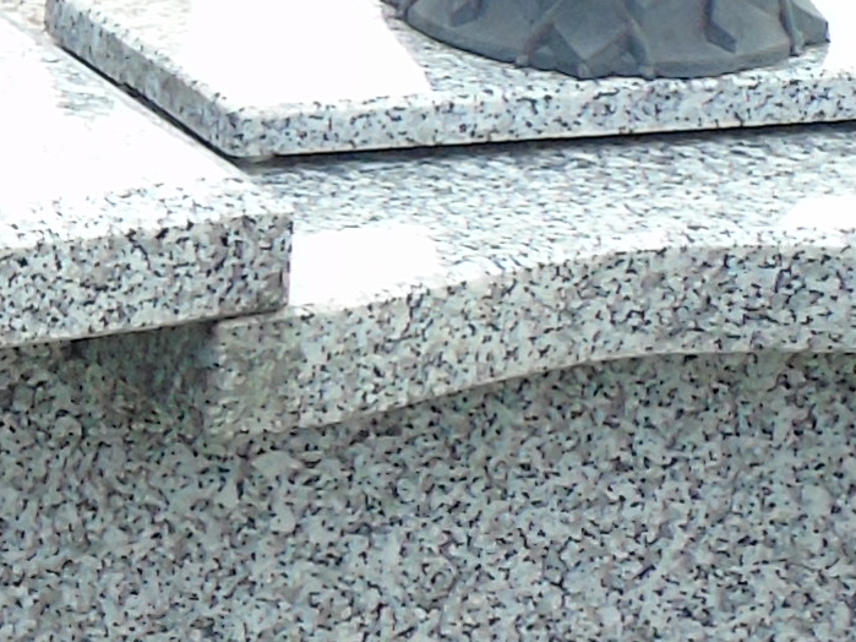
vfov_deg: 4.4
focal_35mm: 339
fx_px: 8382
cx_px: -1907
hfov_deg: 5.4
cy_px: 78
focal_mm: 8.2
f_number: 4.1
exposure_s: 1/100
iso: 80
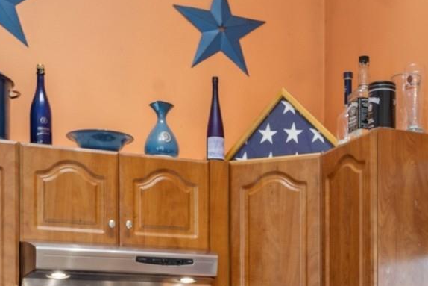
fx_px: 839
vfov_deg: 17.8
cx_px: 314
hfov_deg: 28.3
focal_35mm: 71
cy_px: 397
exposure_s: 1/80
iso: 400
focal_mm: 22.5
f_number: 8
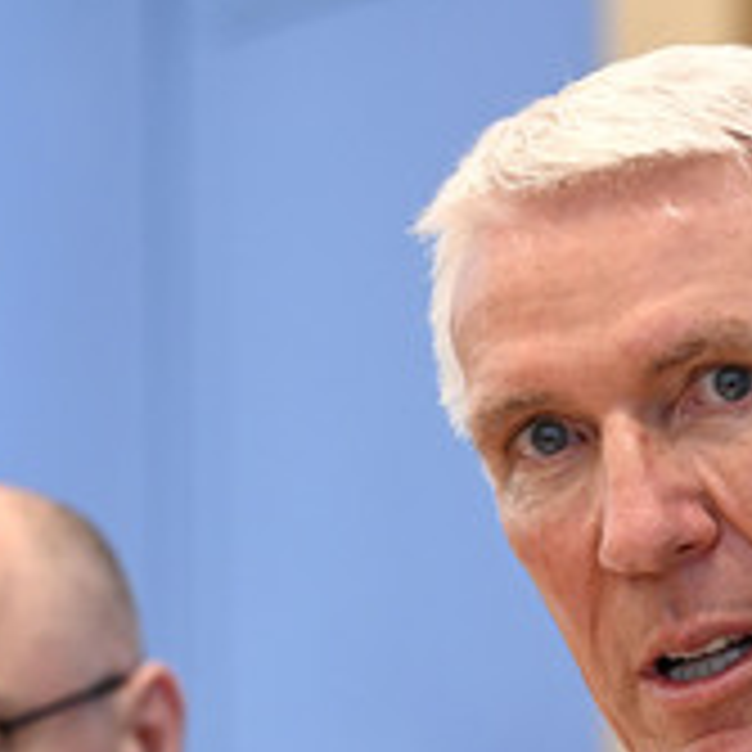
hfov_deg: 3.8
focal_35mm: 458
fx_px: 11257
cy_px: 585
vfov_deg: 3.8
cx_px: 516
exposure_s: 1/400
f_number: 6.3
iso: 3200
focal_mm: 200
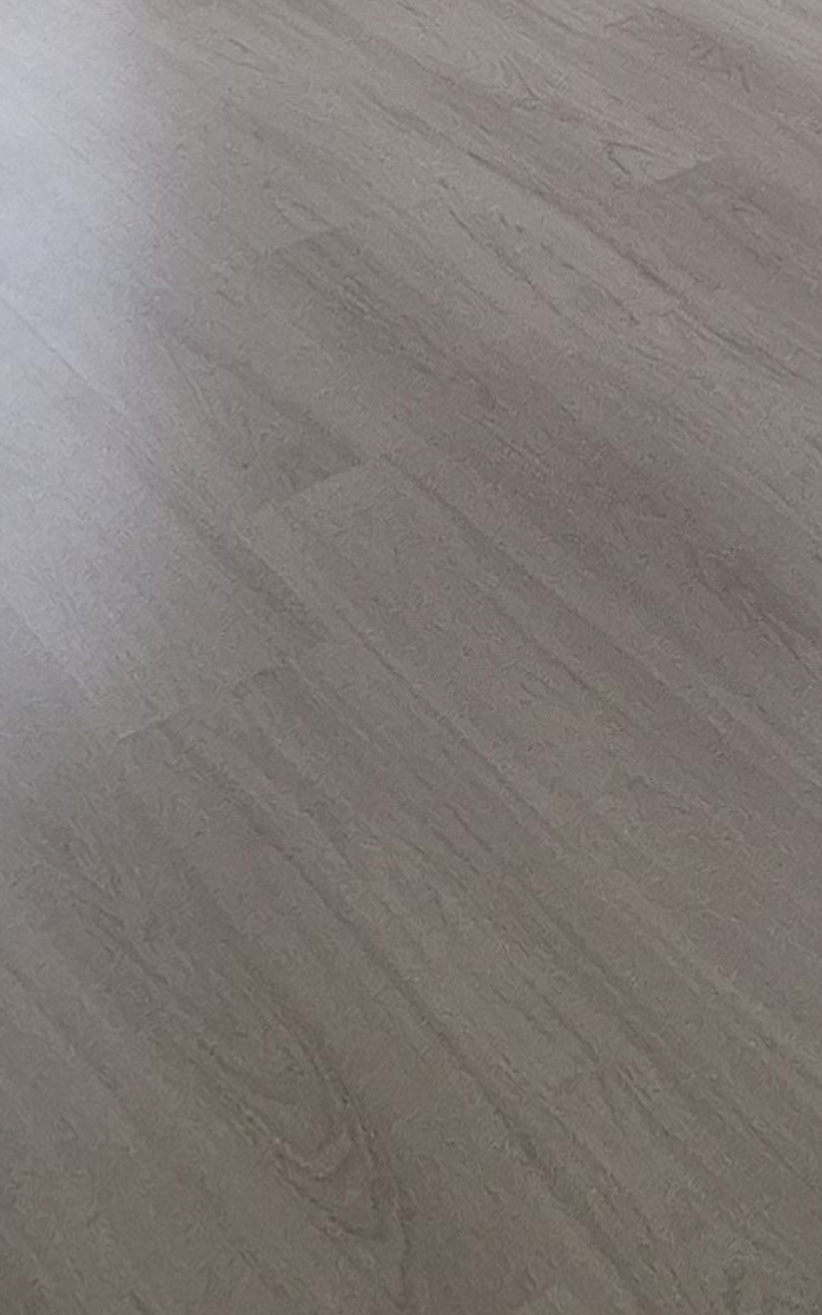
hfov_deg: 16.3
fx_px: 2509
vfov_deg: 21.5
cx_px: 1382
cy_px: -926
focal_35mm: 70
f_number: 2.2
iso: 50
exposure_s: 1/259
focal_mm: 1.74
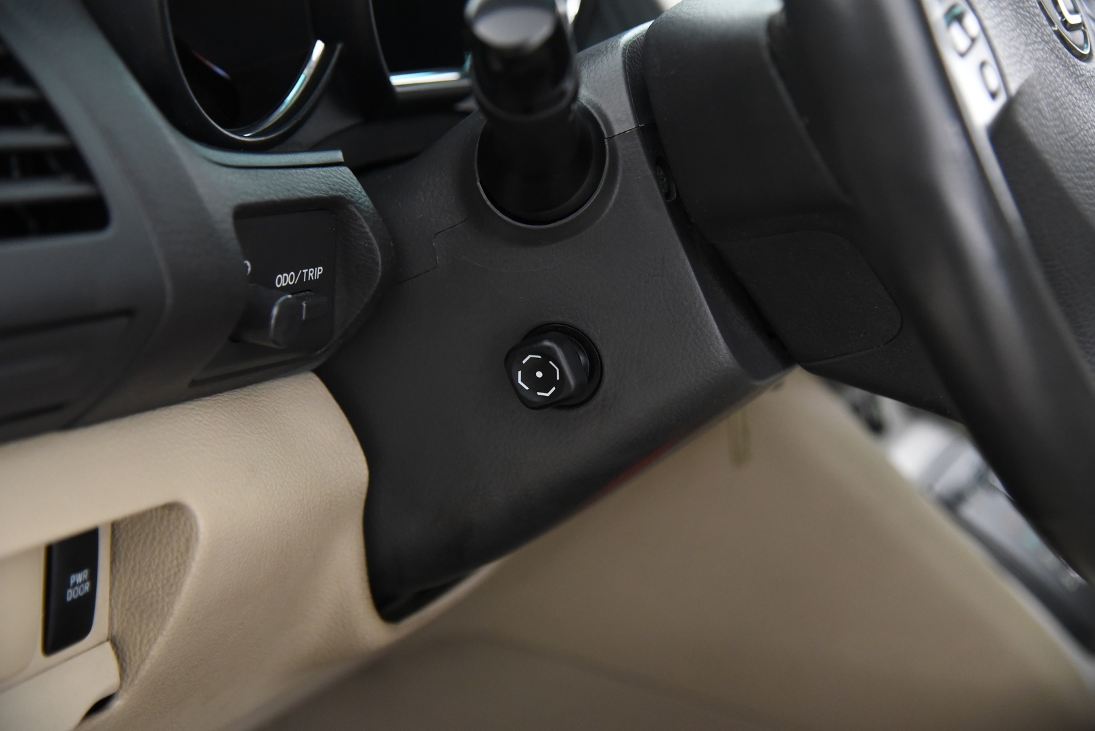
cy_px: 366
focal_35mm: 62
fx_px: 1886
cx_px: 548
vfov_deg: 21.9
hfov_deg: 32.4
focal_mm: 62
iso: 4000
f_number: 4
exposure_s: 1/20
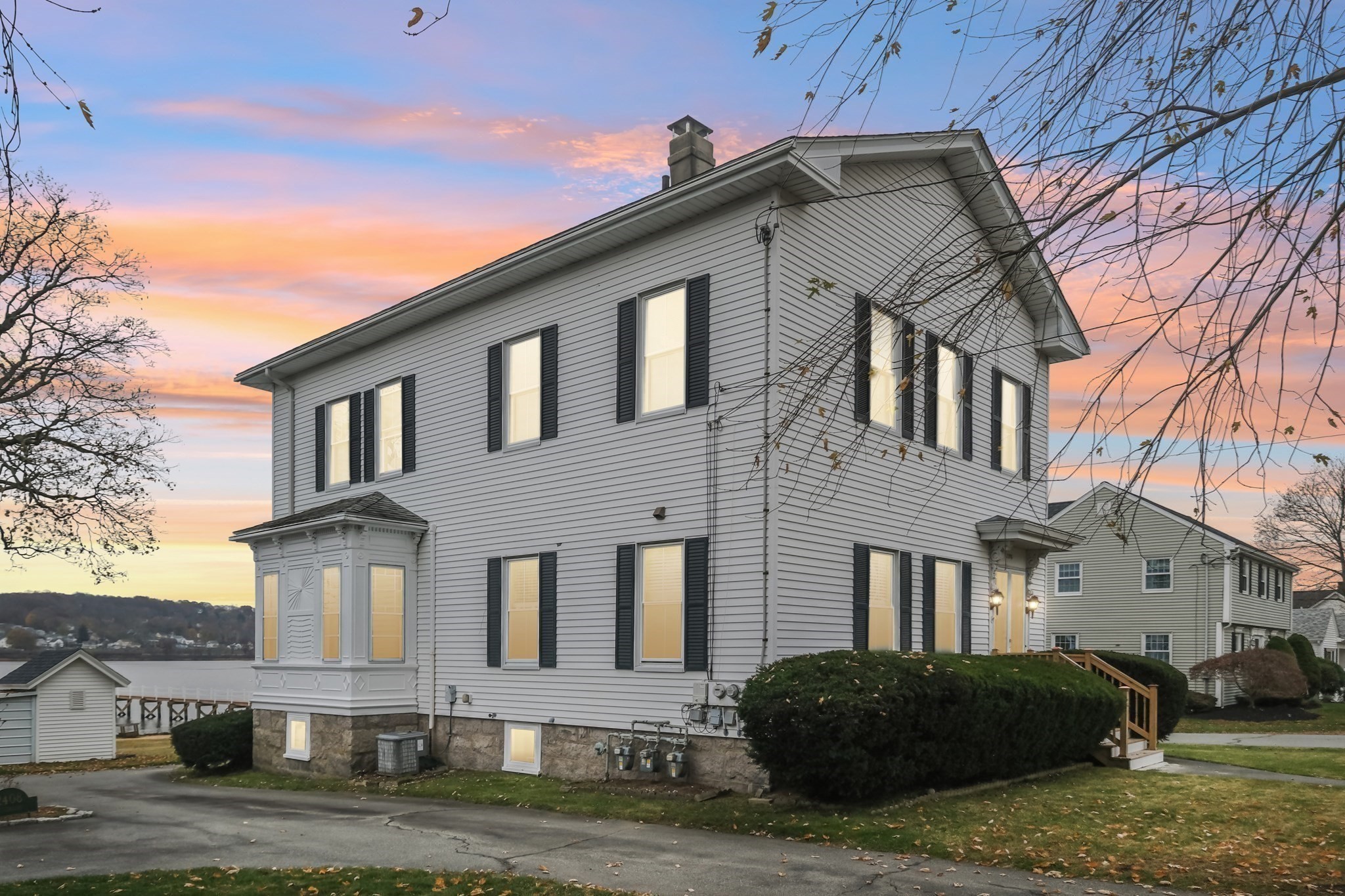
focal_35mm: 23
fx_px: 859
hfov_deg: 76.1
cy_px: 448
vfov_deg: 55.1
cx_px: 672
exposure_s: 1/480
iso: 320
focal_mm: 15.1
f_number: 5.6
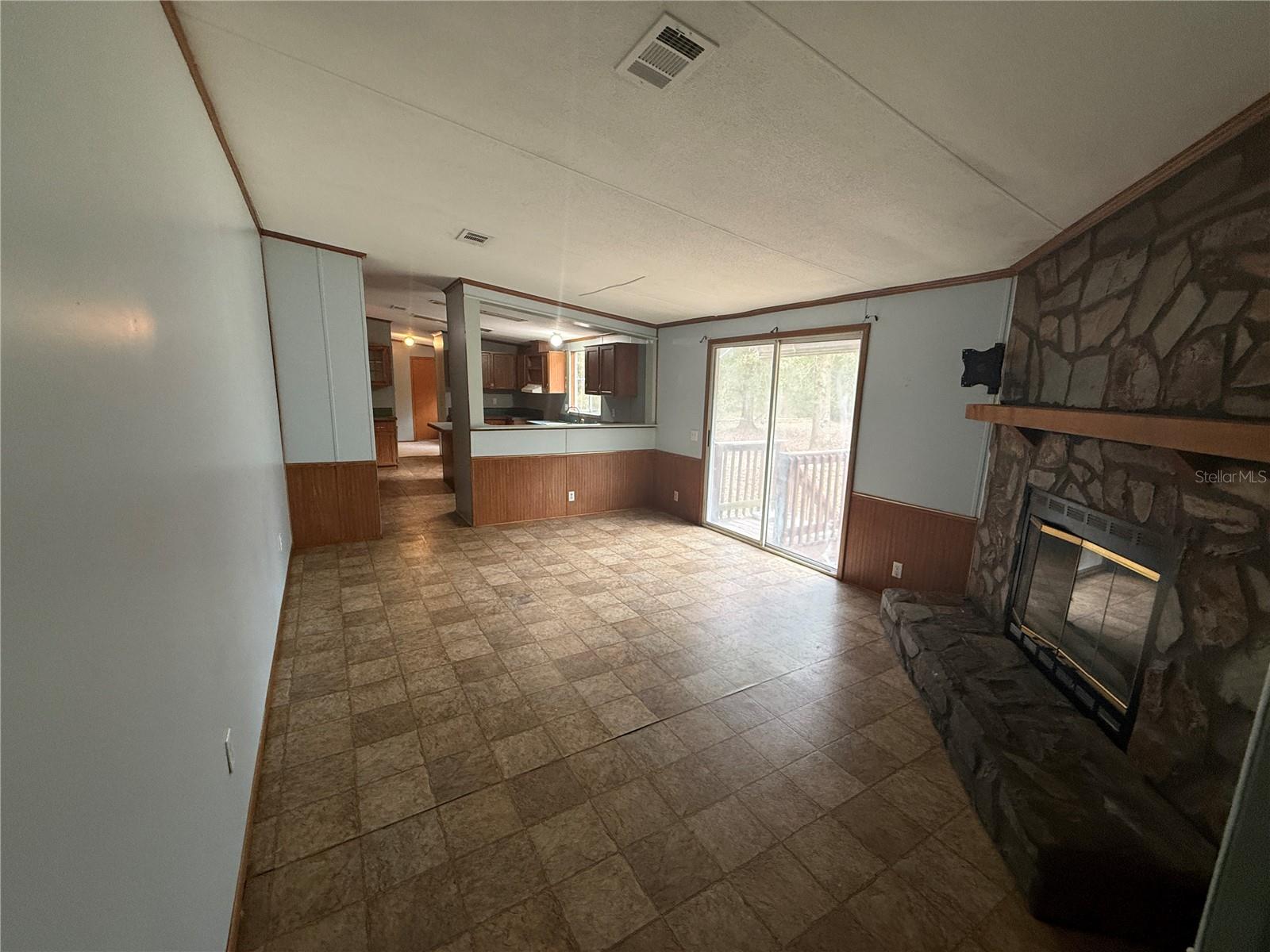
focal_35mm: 14
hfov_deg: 102.1
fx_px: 514
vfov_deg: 85.7
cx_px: 635
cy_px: 476
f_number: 2.2
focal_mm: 2.22
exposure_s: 1/60
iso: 200
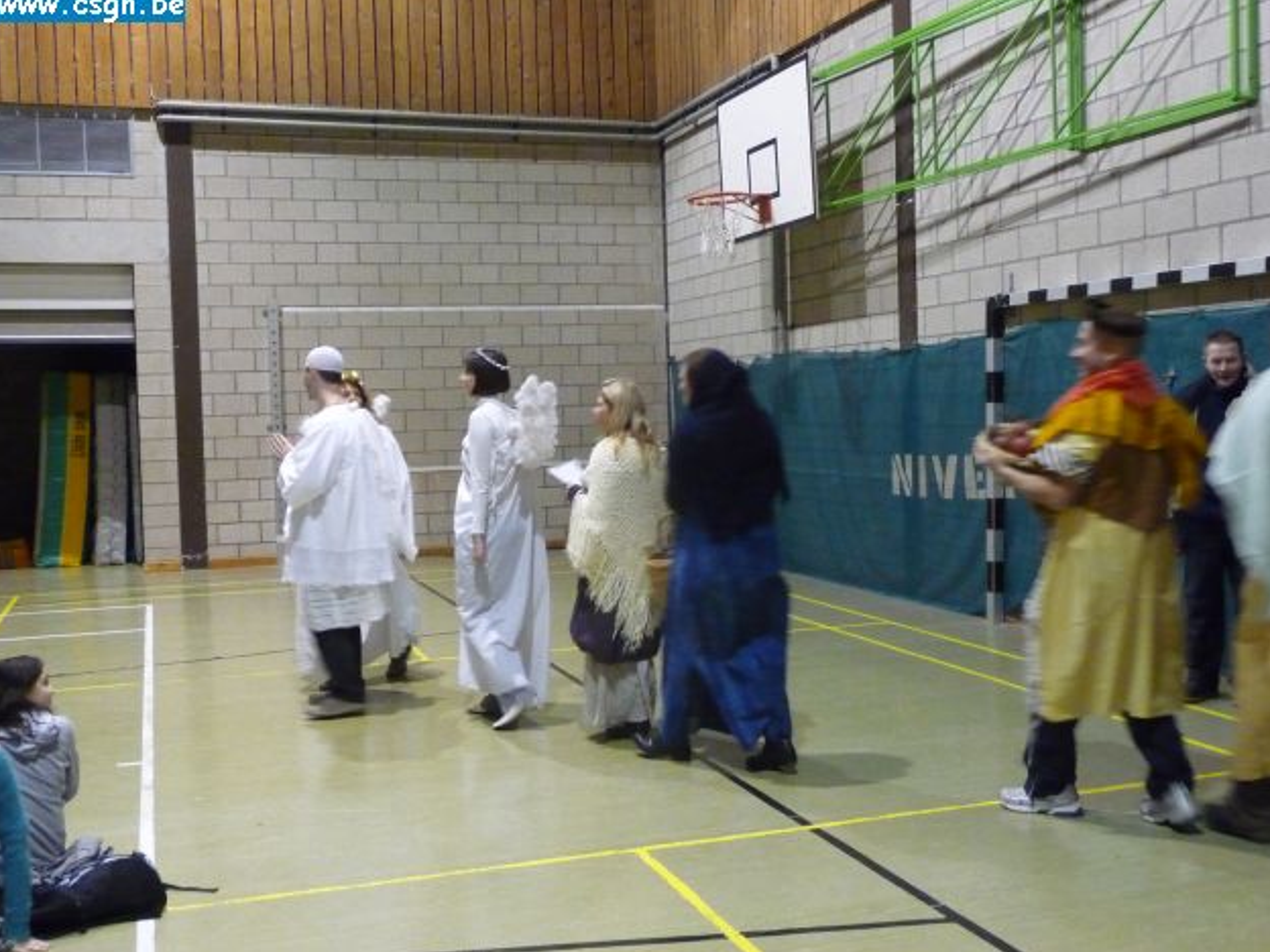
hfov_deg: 47.9
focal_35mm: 39
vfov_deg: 36.8
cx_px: 635
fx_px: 1431
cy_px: 468
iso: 800
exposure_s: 1/20
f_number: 3.8
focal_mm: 6.3
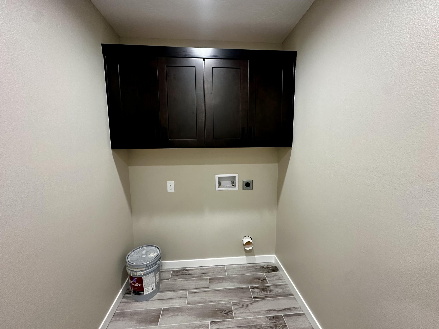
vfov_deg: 85.7
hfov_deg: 102.1
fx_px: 178
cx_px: 220
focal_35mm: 14
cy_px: 164
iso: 200
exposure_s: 1/60
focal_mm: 2.22
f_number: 2.2
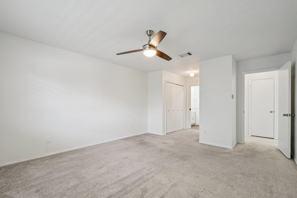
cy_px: 99
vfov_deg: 77.3
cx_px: 148
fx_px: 124
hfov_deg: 100.4
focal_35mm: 15
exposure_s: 1/20
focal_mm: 10
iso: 400
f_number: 8
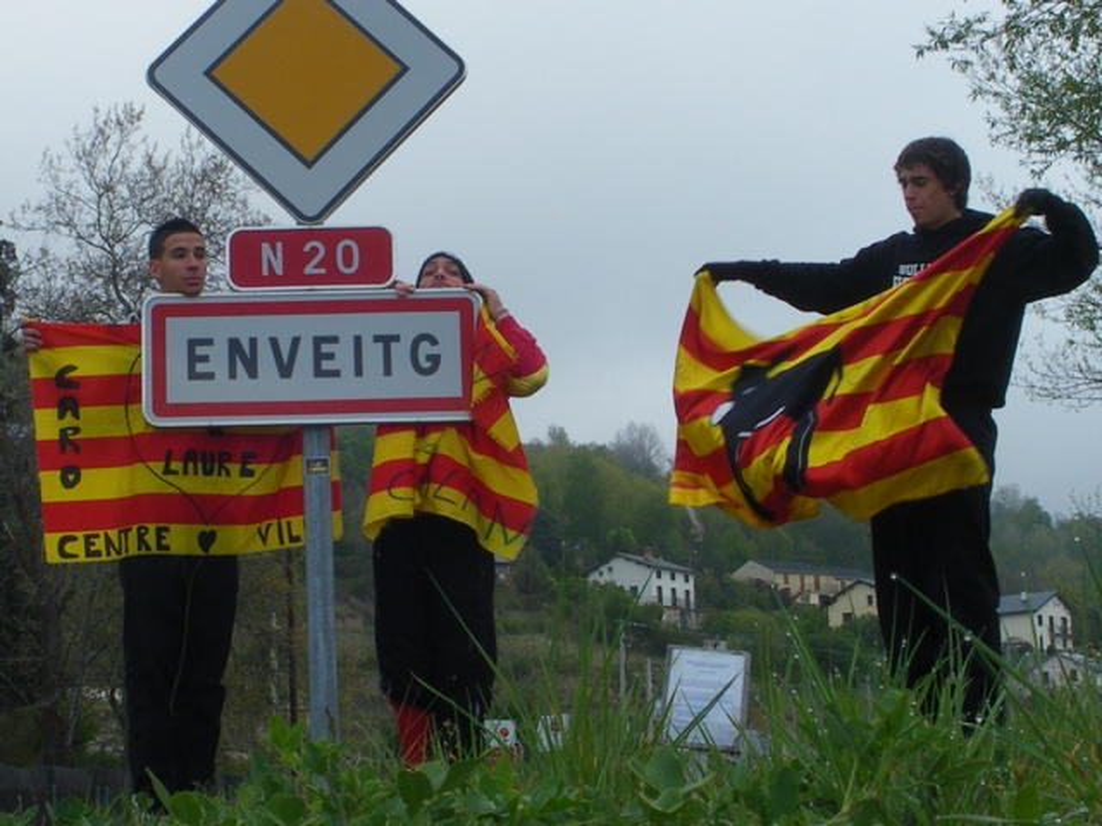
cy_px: 413
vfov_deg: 34.3
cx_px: 551
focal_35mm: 42
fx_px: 1337
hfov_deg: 44.8
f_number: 6.2
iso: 64
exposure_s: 1/100
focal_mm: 7.5
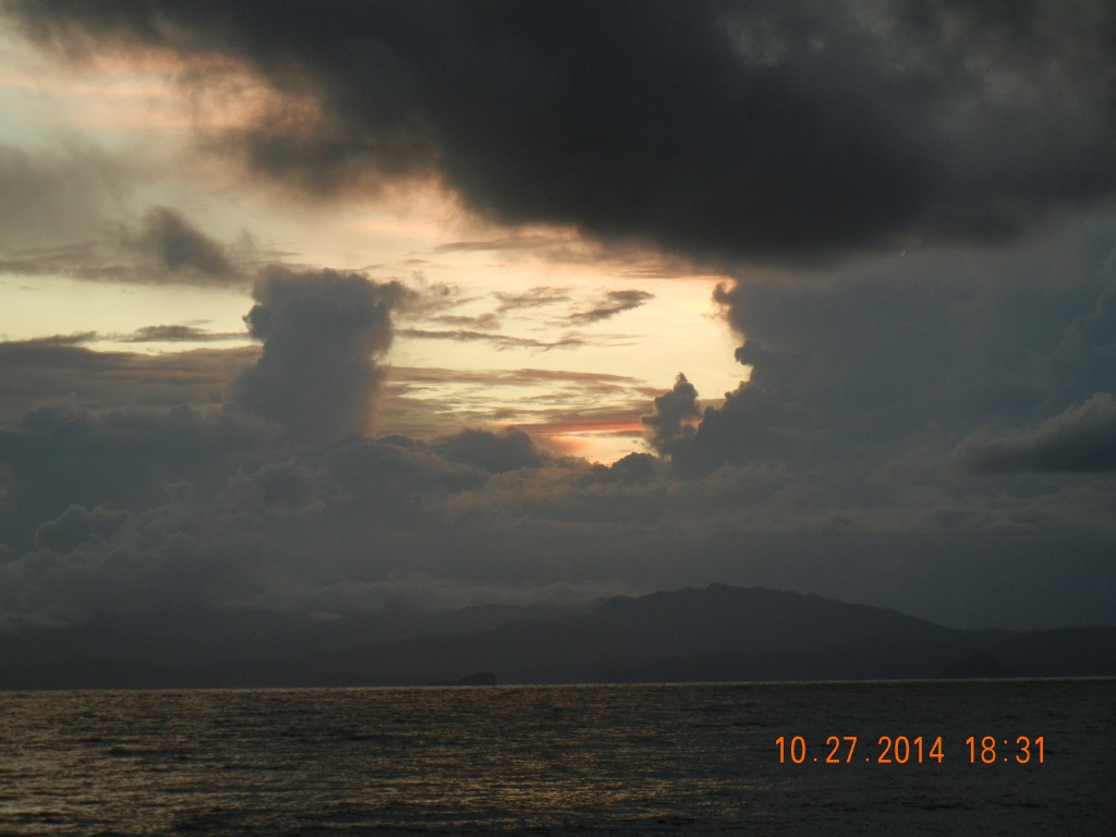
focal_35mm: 133
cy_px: 418
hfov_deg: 14.8
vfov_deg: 11.1
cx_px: 558
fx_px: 4288
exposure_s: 1/60
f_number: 4.6
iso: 279
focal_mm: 24
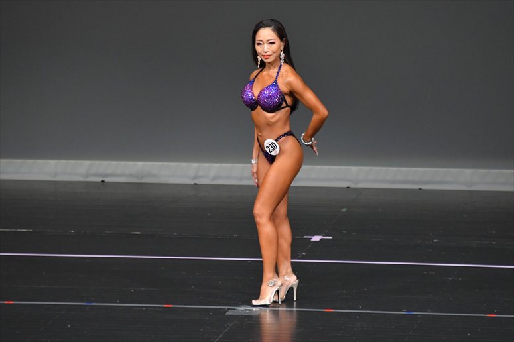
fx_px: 5352
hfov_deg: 5.5
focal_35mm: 375
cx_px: 257
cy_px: 171
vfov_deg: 3.7
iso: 4000
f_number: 5.6
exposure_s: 1/400
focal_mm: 250
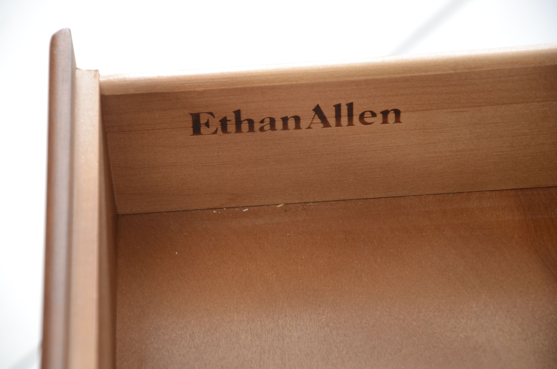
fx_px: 2432
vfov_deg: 8.7
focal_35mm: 158
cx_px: 278
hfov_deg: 13.1
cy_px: 184
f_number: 5.6
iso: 160
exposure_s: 1/60
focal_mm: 105
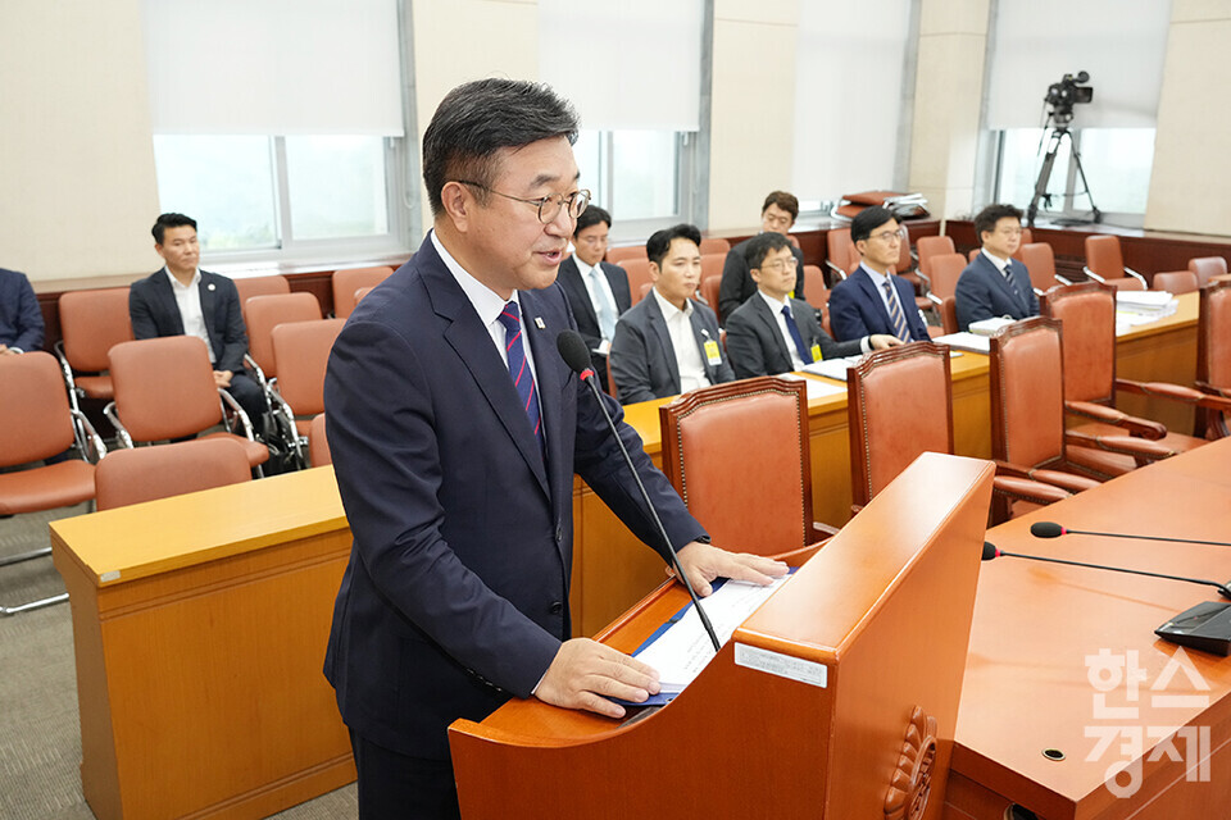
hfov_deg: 60.3
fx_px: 1060
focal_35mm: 31
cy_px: 410
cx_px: 616
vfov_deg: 42.3
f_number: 5
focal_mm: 31
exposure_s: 1/200
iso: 3200
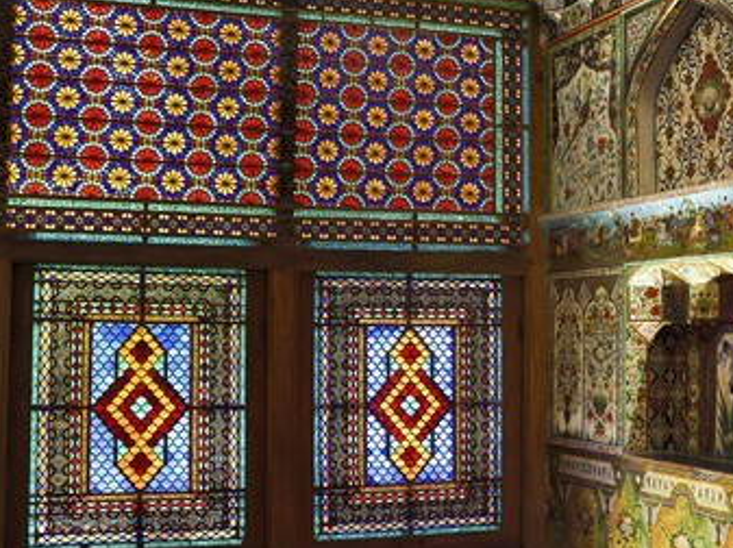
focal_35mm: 54
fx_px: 1142
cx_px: 455
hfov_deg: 35.4
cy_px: 254
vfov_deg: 27.0
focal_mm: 45
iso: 1600
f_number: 5.6
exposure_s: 1/20
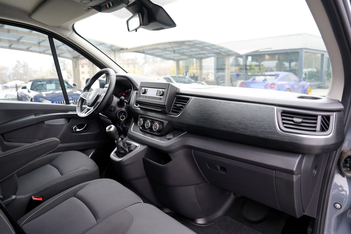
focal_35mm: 24
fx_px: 234
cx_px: 176
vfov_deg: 53.1
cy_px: 117
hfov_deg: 73.7
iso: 100
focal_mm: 24
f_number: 2.8
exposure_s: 1/30
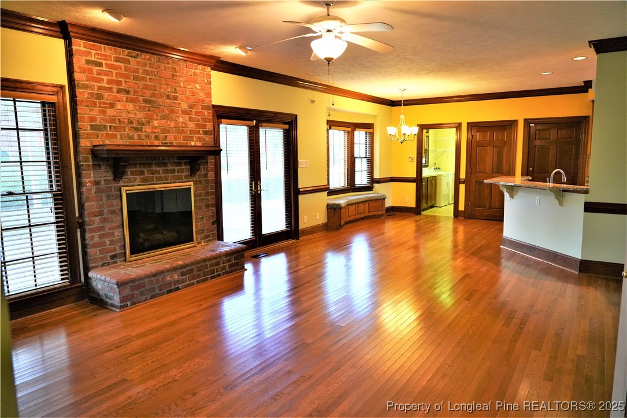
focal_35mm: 24
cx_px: 314
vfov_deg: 53.1
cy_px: 209
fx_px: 418
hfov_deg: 73.8
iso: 2500
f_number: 4
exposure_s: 1/160
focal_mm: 24
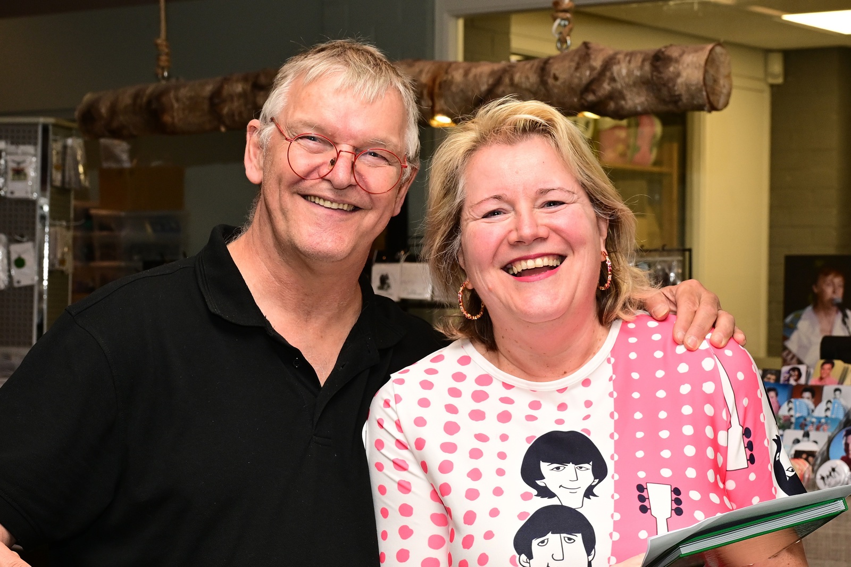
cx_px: 426
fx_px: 898
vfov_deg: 35.0
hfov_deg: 50.7
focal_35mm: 38
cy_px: 284
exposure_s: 1/80
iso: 500
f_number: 6.3
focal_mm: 38
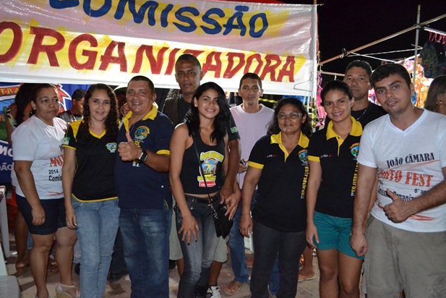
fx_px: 347
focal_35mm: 28
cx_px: 217
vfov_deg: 46.4
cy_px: 149
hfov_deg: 65.4
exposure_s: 1/60
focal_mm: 18
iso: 3200
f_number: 3.5
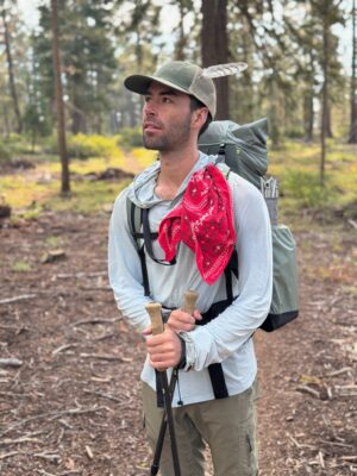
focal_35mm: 48
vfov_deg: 39.7
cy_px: 238
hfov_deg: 30.3
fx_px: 660
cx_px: 178
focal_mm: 6.76
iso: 64
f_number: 1.78
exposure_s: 1/245
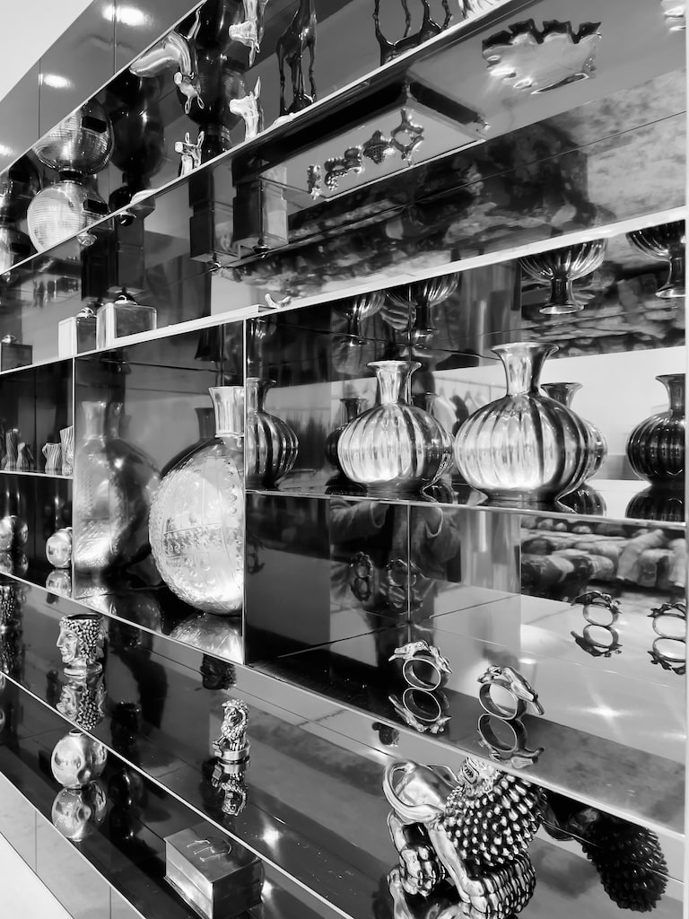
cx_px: 344
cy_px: 460
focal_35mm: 26
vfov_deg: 67.3
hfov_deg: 53.1
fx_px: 690
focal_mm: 5.7
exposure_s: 1/60
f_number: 1.5
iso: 320
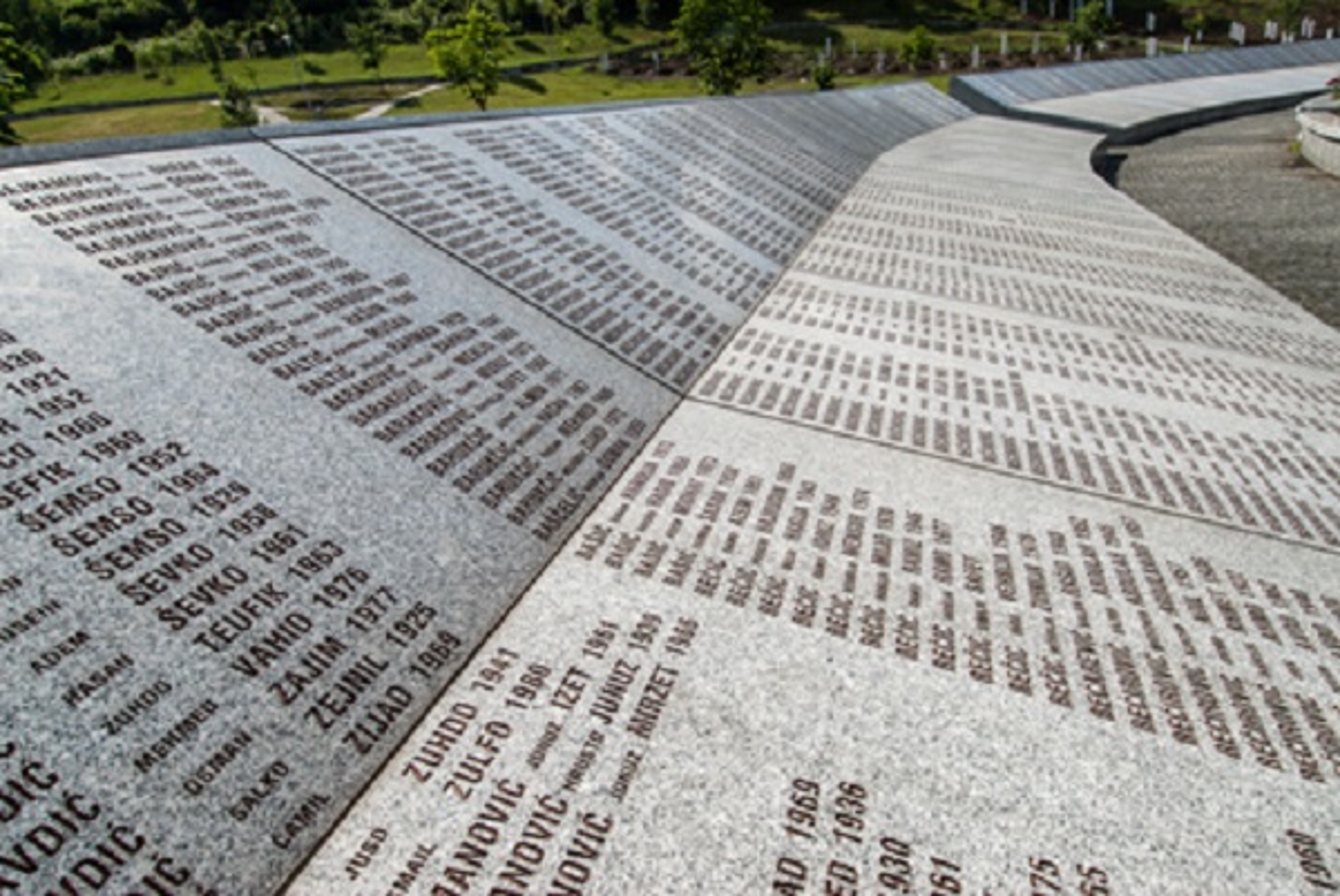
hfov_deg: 90.0
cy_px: 448
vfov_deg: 67.5
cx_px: 670
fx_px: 670
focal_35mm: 18
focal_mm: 12
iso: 100
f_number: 16
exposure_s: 1/60
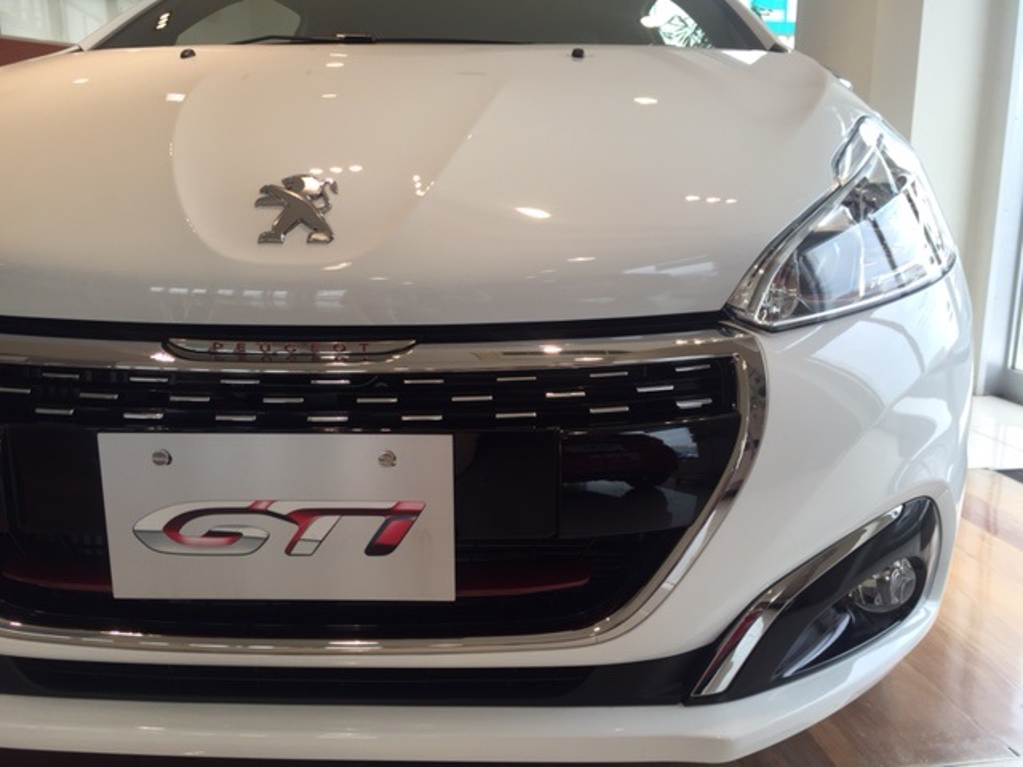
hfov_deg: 61.7
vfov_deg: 48.2
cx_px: 512
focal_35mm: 29
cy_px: 384
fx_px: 857
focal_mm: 4.15
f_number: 2.2
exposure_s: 1/120
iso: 32
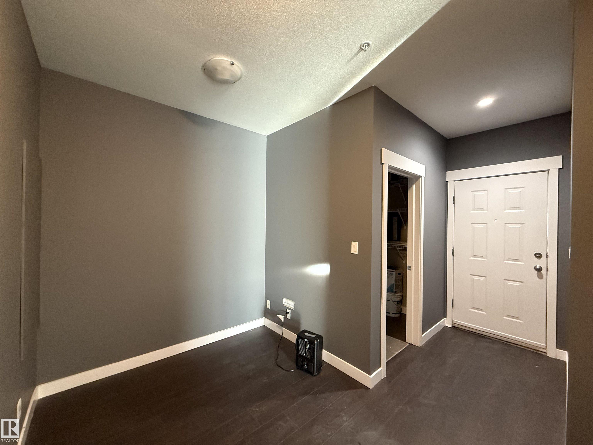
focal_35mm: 14
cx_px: 296
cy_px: 222
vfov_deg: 85.7
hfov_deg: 102.1
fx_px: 240
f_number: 2.2
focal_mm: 2.22
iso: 800
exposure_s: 1/60
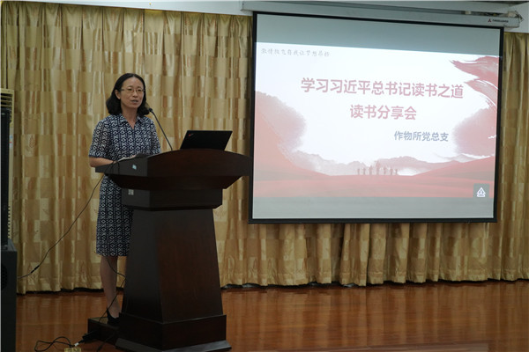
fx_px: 867
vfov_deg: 23.0
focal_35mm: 59
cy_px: 176
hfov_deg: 33.9
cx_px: 264
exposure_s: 1/160
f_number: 5
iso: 5000
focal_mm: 59
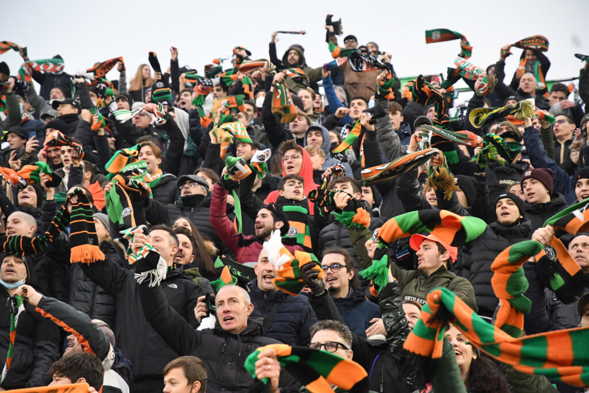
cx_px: 294
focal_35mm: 120
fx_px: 1963
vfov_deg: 11.4
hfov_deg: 17.1
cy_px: 196
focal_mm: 80
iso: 3200
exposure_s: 1/640
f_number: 4
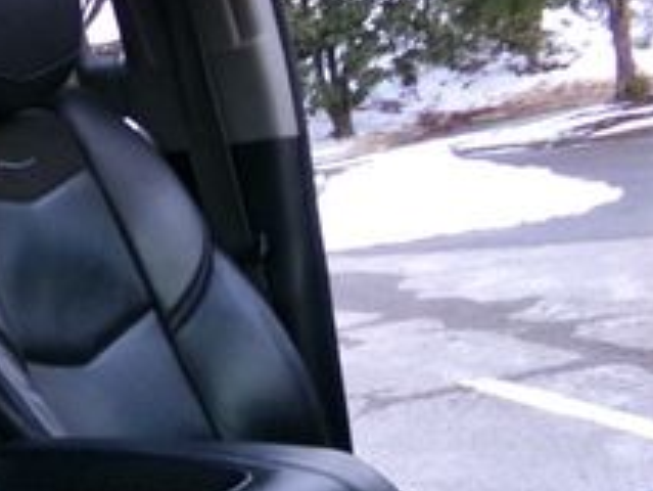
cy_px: 598
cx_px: -239
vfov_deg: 19.2
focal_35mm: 72
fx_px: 1359
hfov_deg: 23.3
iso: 393
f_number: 3.7
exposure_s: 1/17
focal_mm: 4.3
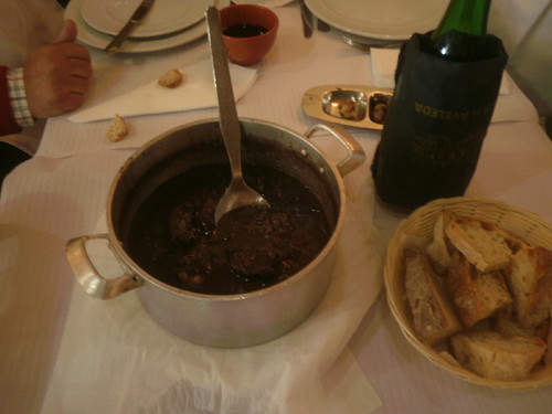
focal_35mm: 31
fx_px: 494
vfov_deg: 45.4
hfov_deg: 58.4
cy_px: 207
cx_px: 276
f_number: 2.9
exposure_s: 1/10
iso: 100
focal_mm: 5.45
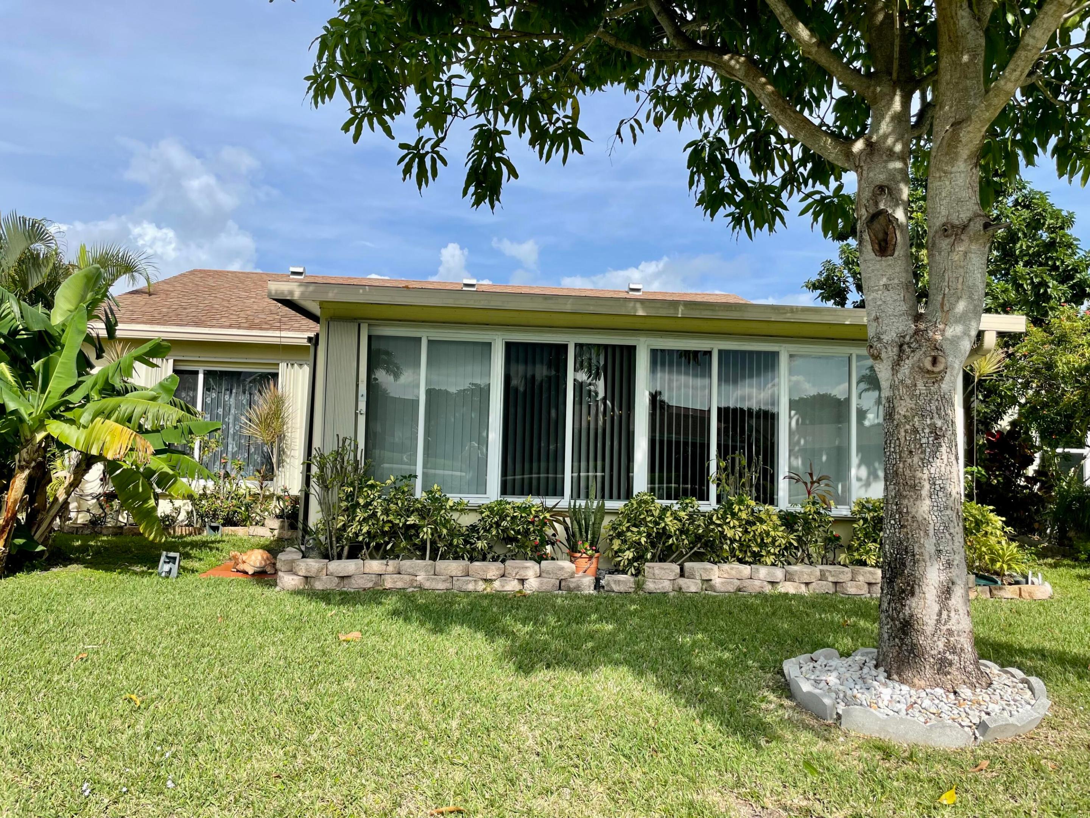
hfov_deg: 67.3
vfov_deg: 53.1
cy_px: 409
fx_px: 819
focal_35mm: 26
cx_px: 545
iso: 32
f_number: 1.6
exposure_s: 1/3861
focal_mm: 4.2
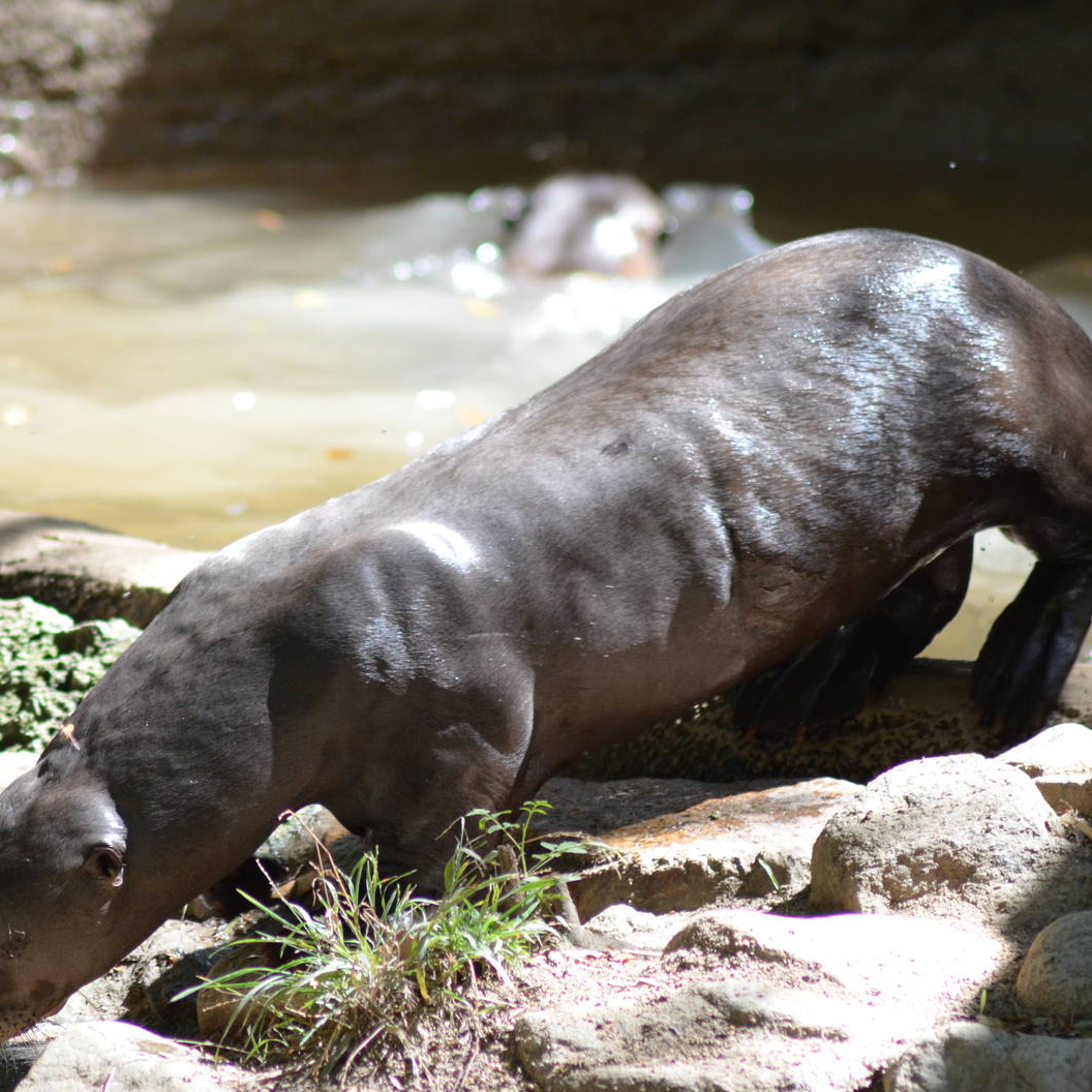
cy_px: 546
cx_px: 453
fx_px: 17203
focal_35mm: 482
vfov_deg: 3.6
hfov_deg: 3.6
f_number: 5
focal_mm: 250
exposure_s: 1/500
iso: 1000
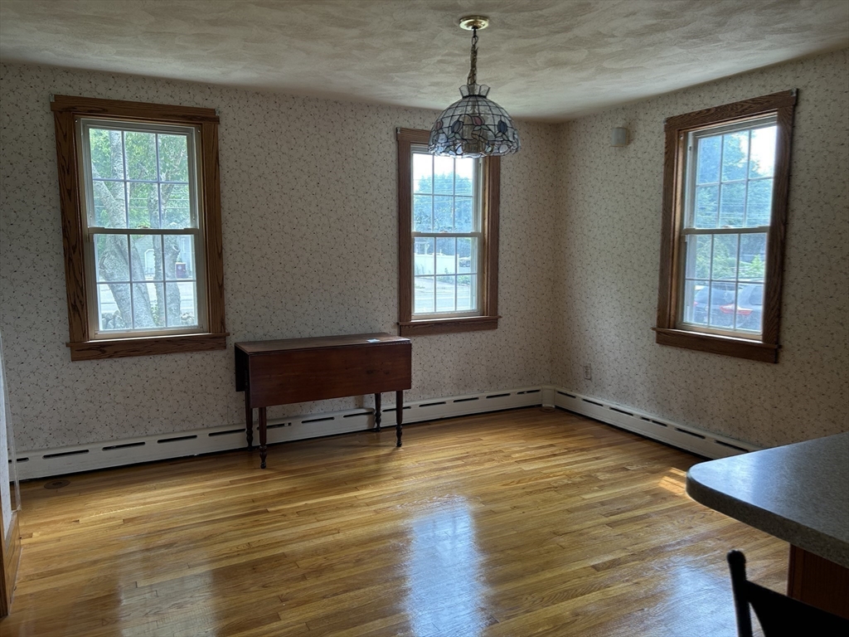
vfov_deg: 53.1
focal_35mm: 26
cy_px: 318
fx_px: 638
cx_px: 424
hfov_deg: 67.3
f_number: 1.5
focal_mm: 5.7
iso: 64
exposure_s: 1/137
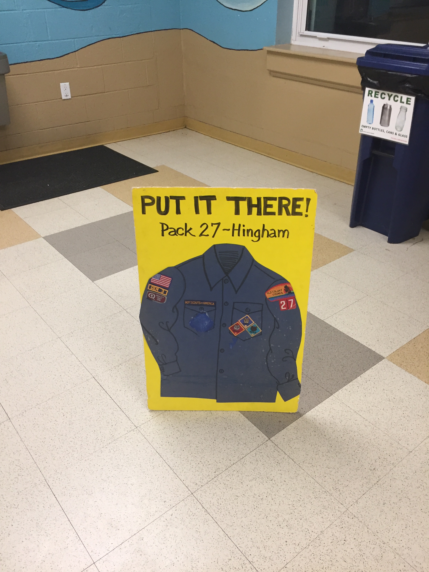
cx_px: 214
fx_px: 479
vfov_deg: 61.7
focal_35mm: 29
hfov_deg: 48.2
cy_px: 286
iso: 50
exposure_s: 1/30
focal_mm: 4.15
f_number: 2.2
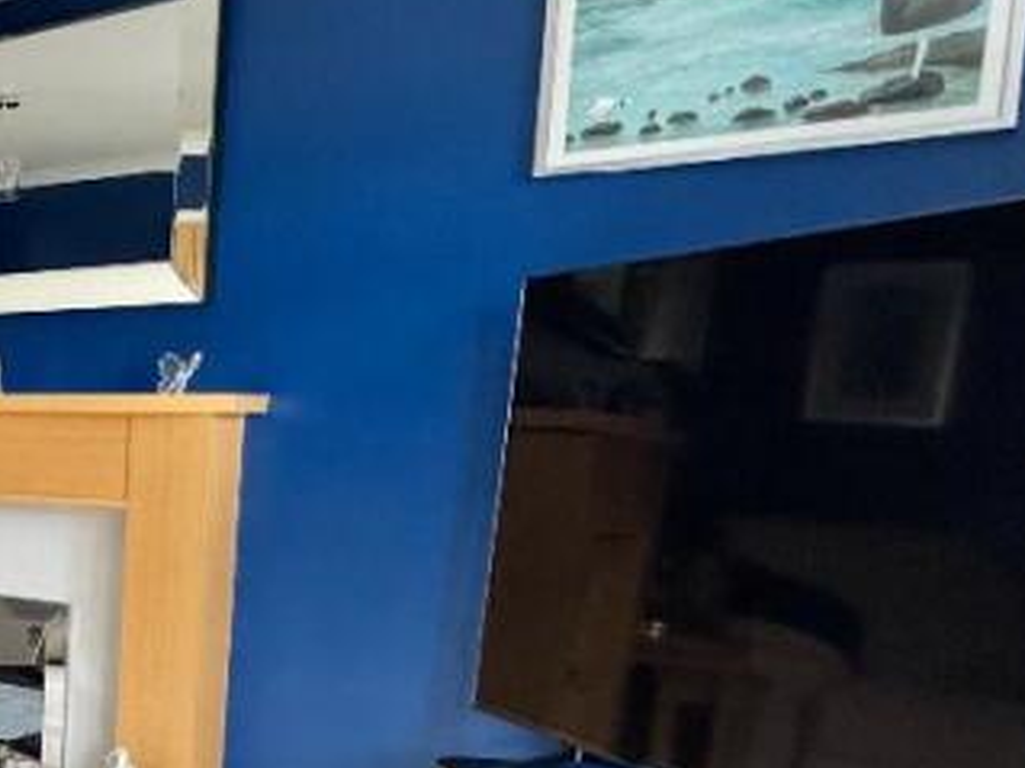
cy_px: 572
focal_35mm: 45
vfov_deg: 31.6
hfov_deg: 31.9
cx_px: -315
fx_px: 1332
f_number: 2.2
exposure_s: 1/89
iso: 320
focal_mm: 2.22
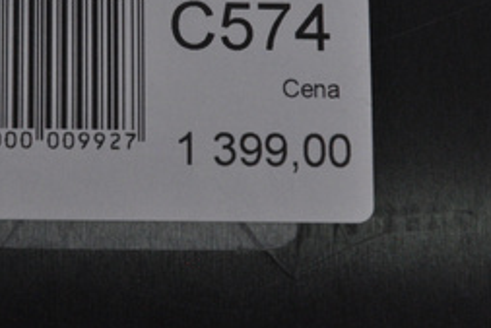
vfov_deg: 4.9
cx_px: 124
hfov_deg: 7.3
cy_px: 49
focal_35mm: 280
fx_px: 3819
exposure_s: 1/125
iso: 3200
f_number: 9.5
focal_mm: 105
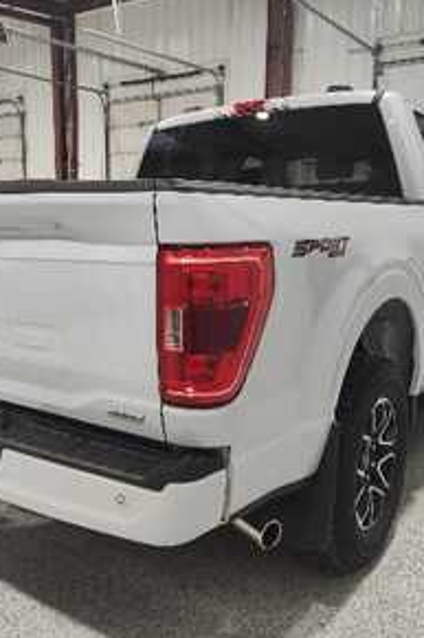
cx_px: 160
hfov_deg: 39.7
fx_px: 584
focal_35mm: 33
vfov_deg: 57.2
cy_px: 323
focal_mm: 5.56
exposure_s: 1/120
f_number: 1.8
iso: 191
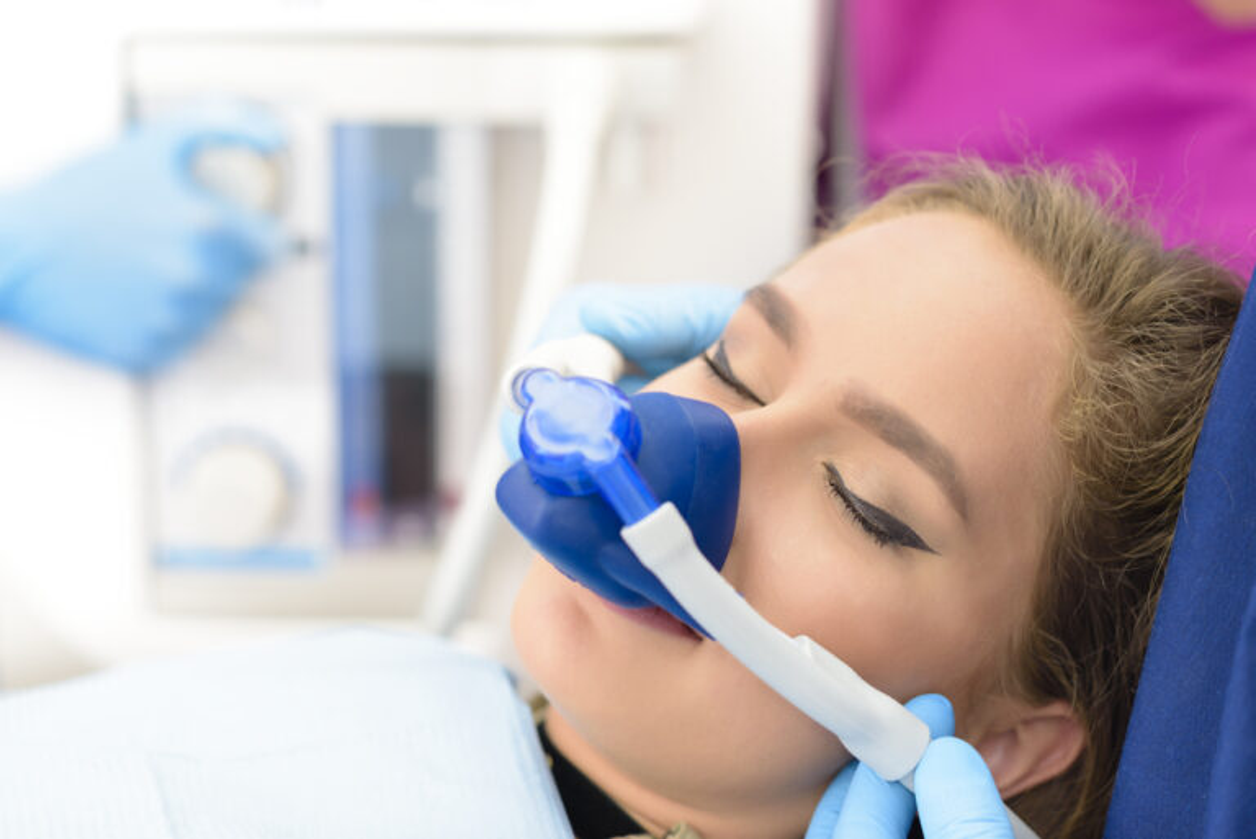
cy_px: 420
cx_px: 628
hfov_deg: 23.9
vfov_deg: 16.1
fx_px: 2967
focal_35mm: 85
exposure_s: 1/250
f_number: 2.8
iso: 250
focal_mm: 85
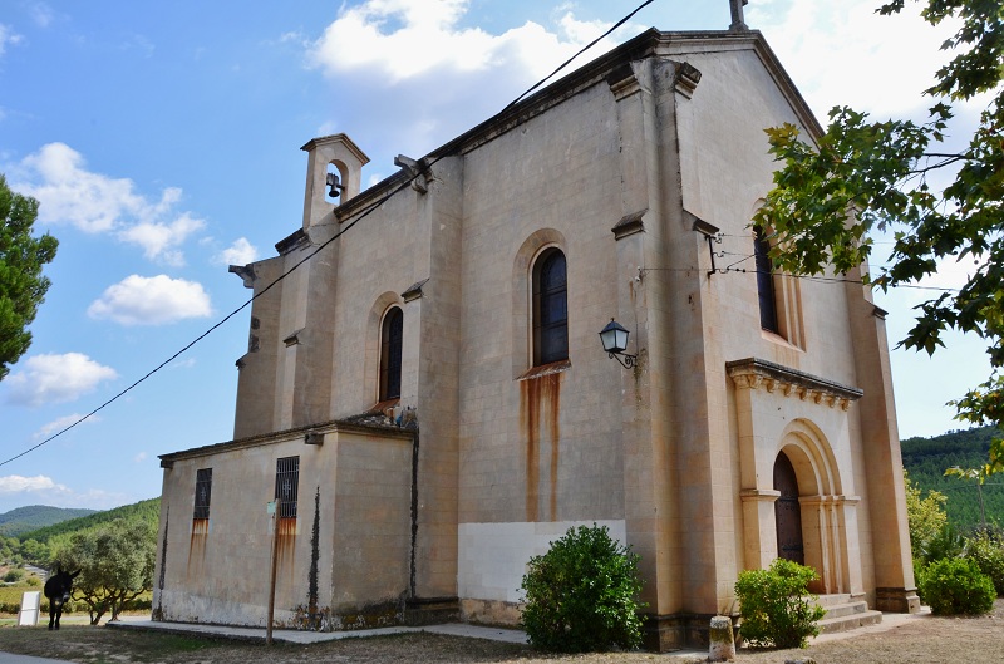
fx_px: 751
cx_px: 502
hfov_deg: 67.5
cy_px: 332
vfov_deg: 47.7
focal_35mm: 27
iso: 100
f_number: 18
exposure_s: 1/30
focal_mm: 18
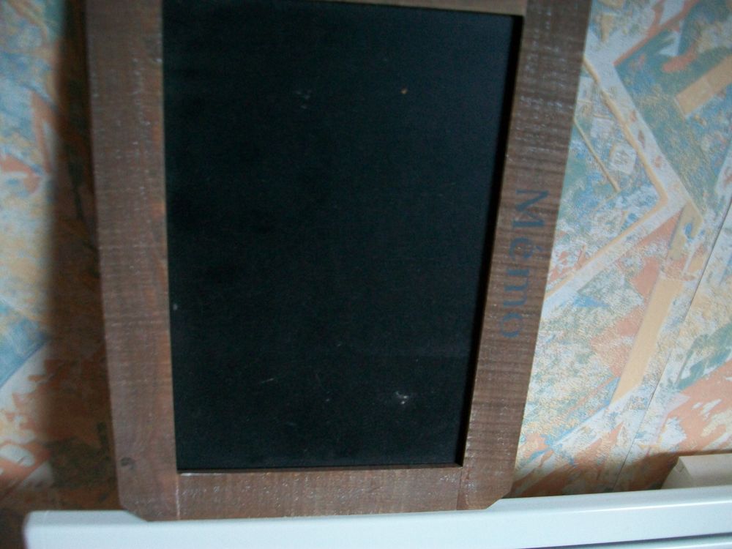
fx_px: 719
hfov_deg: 54.0
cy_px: 274
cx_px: 366
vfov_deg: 41.8
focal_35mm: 34
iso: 160
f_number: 2.8
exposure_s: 1/8
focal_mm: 5.7
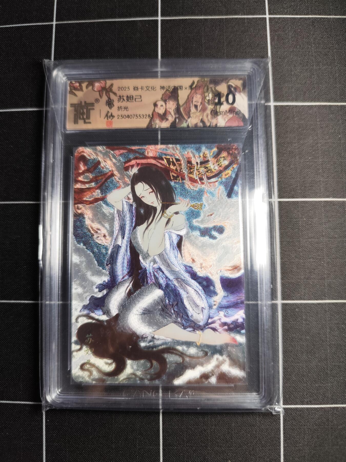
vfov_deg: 73.9
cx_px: 173
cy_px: 231
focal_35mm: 23
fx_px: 307
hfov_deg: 58.9
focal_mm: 6.14
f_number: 1.65
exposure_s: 1/100
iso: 320
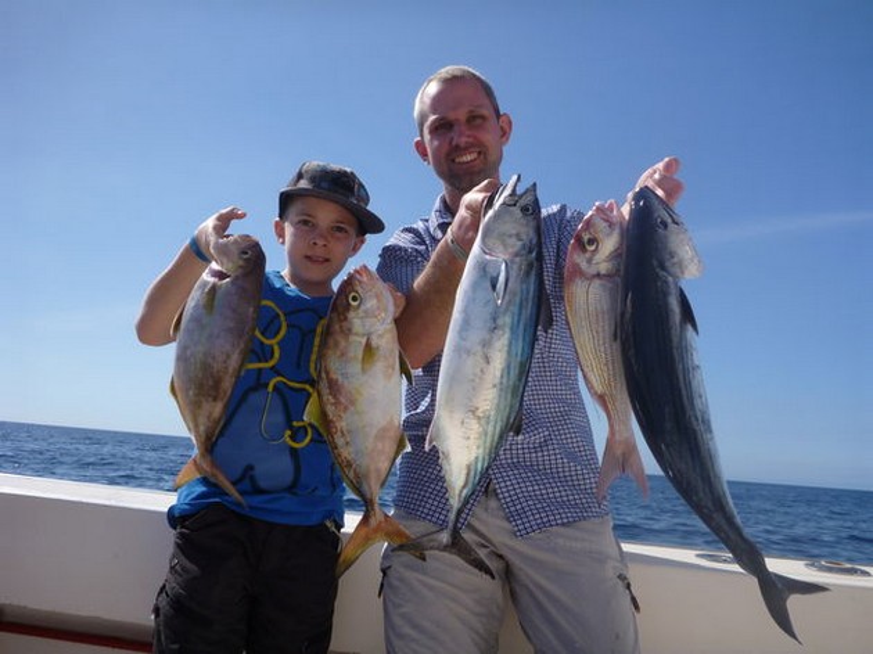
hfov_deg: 63.5
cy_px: 327
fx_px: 706
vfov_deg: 49.7
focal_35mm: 28
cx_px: 436
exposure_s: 1/1300
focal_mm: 4.9
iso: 100
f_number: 3.3
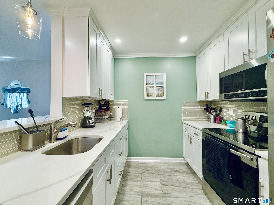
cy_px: 102
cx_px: 137
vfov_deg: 85.7
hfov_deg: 102.1
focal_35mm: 14
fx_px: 111
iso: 250
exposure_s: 1/120
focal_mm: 2.22
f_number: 2.2
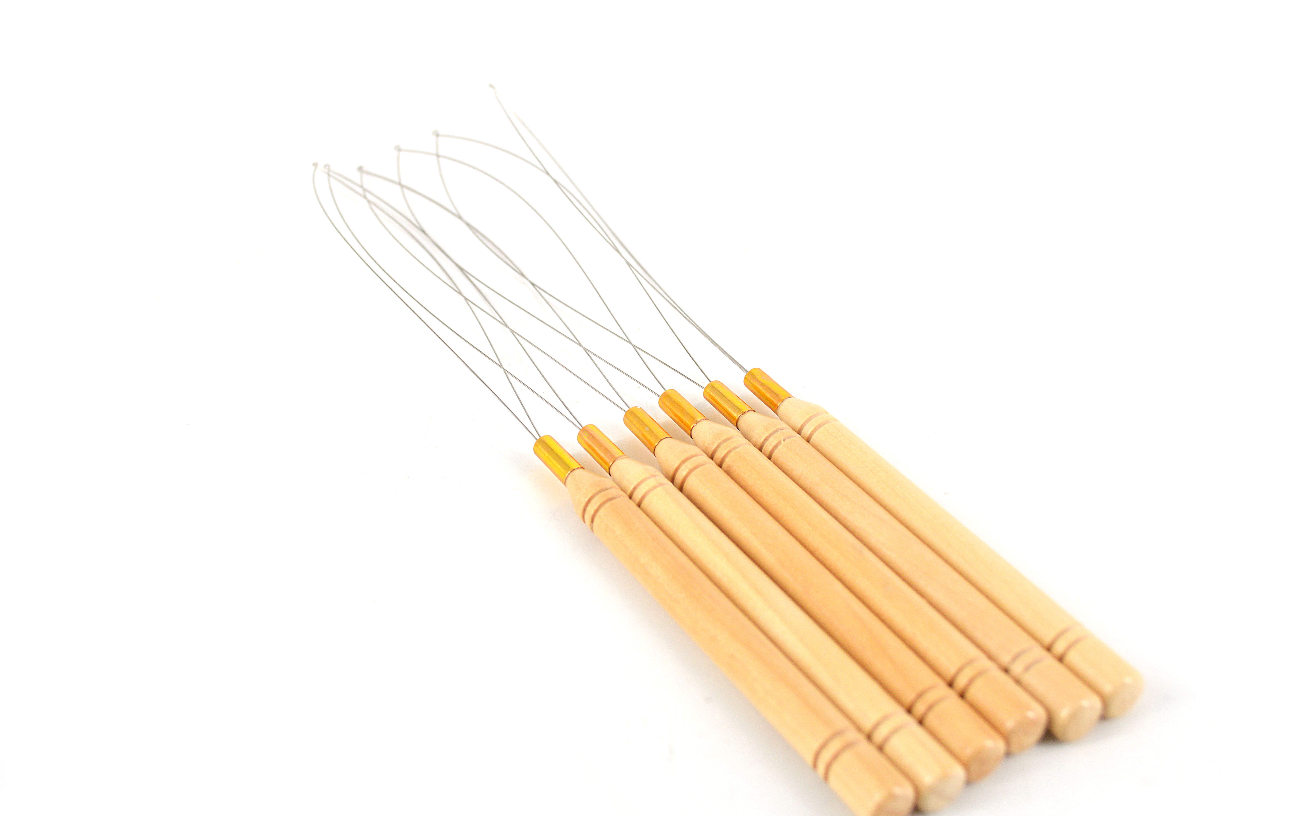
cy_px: 410
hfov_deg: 41.1
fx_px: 1744
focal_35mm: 49
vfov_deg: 26.3
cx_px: 654
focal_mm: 32
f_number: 6.3
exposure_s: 1/160
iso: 200
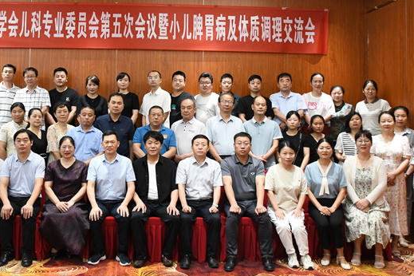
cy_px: 97
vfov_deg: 34.0
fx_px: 448
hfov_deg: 48.9
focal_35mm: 39
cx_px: 144
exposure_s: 1/125
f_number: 3.5
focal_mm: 18
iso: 2000
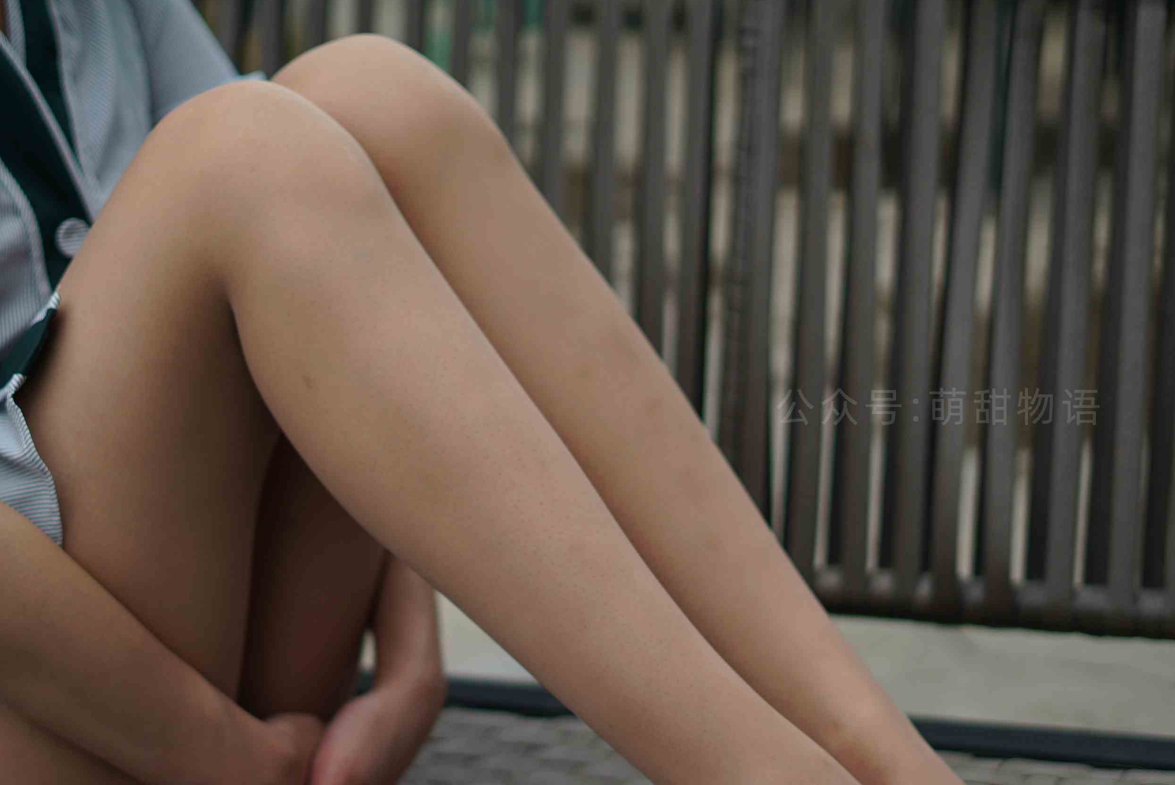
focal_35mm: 85
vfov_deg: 16.0
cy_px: 593
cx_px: 381
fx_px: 2776
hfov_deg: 23.8
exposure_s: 1/3200
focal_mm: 50
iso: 160
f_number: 1.8
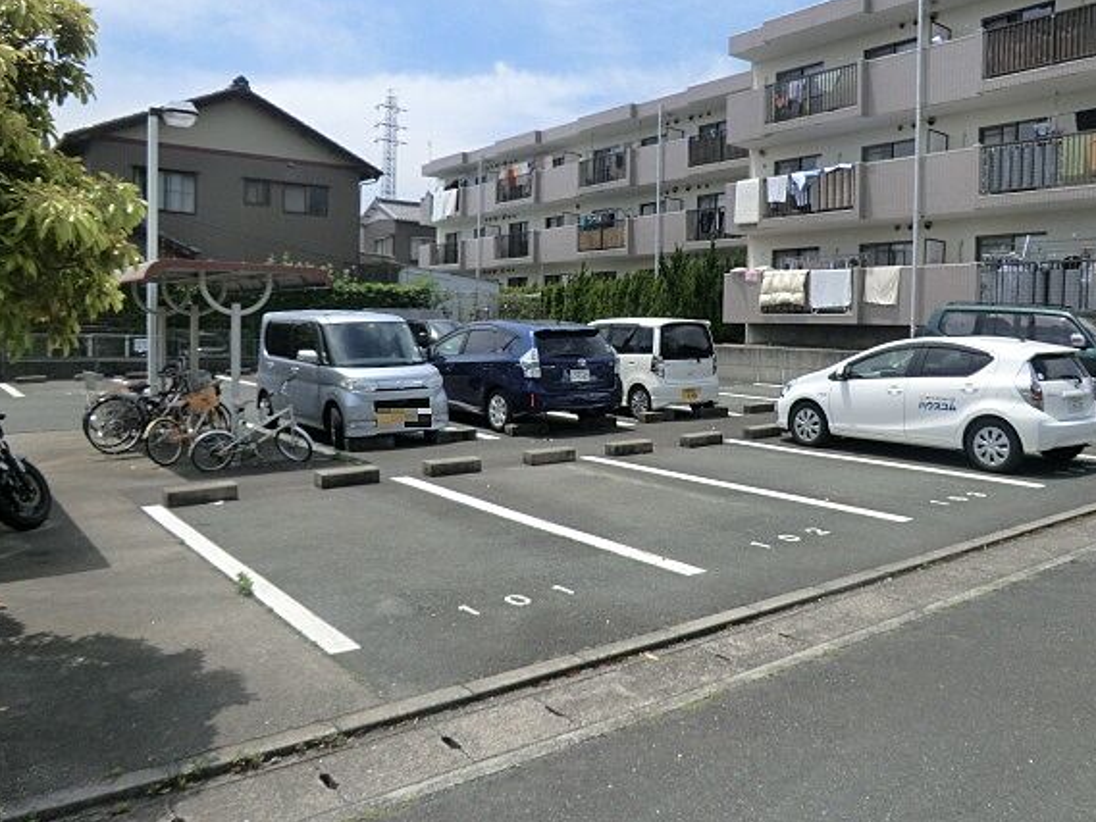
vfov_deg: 51.3
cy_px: 362
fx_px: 855
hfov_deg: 65.1
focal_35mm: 27
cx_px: 611
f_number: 7.5
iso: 80
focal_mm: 4.3
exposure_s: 1/200
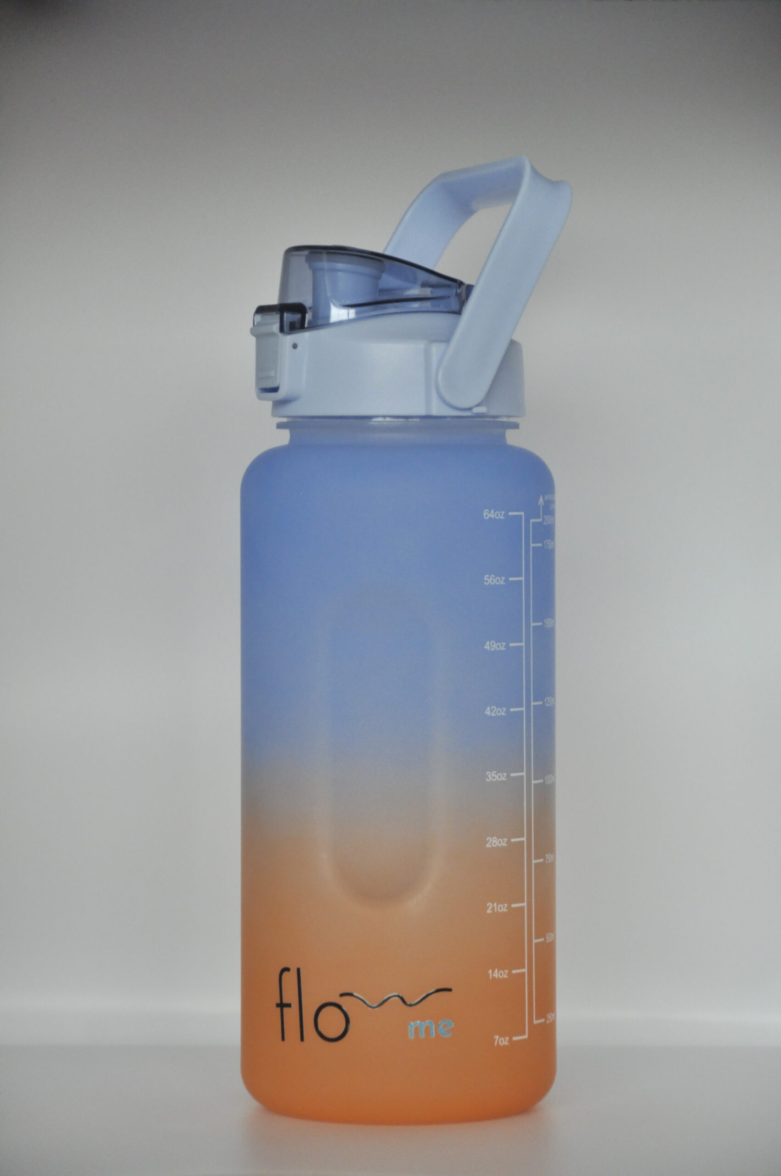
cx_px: 390
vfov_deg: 14.4
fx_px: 4649
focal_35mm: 142
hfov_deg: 9.6
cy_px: 588
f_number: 5.3
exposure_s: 1/50
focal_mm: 95
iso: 1250
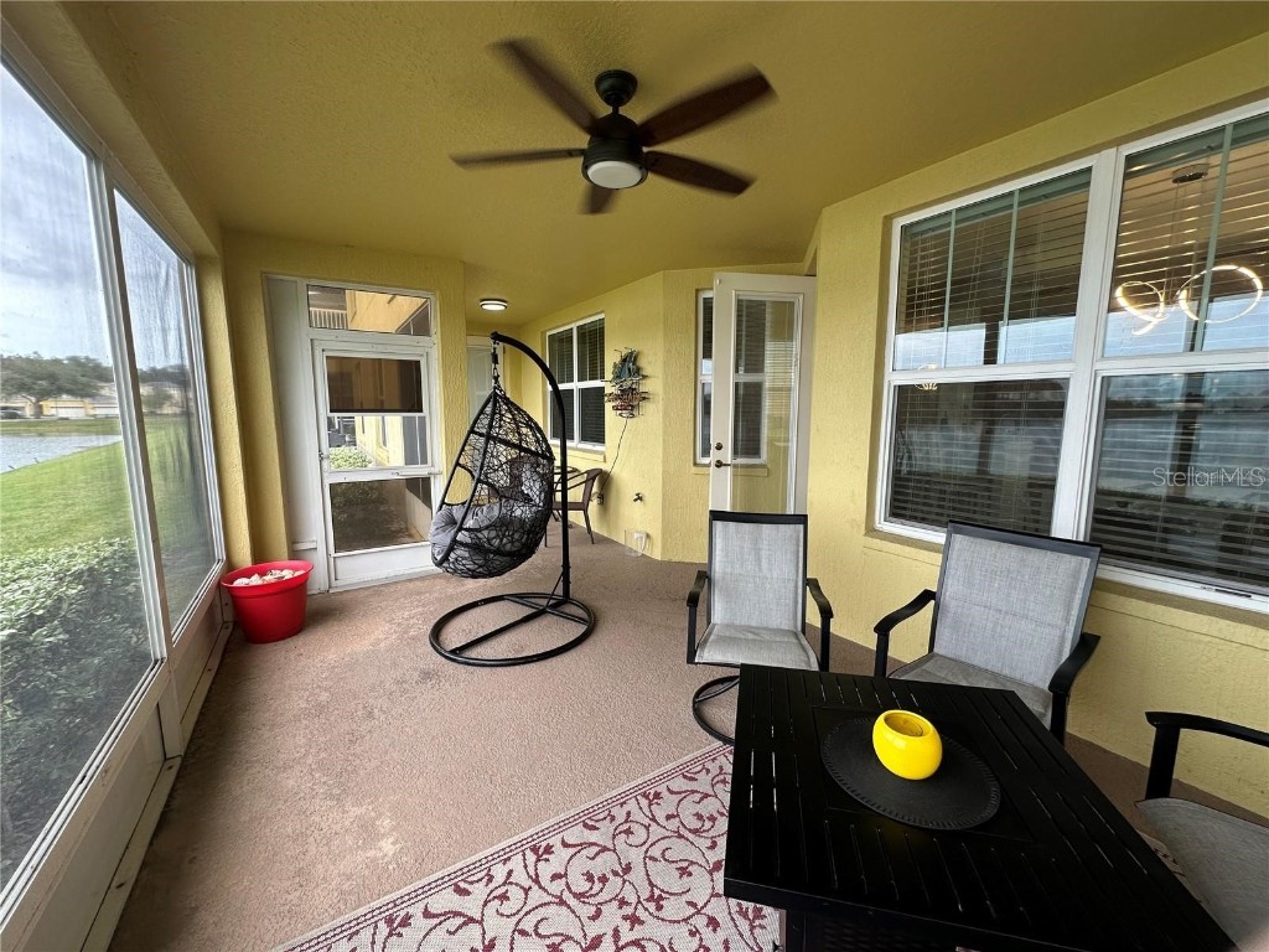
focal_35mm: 14
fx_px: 513
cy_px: 476
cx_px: 634
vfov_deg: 85.7
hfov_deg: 102.1
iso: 50
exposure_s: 1/99
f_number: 2.2
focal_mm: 2.22
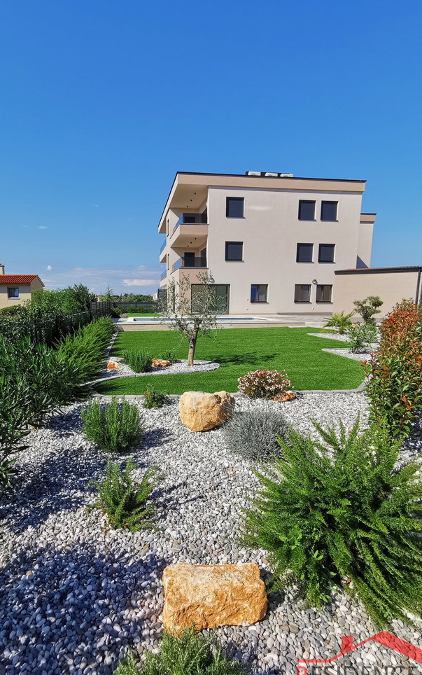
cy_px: 356
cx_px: 179
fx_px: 349
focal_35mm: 19
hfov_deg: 61.9
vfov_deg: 87.9
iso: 50
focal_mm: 2.35
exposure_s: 1/1351
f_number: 2.2
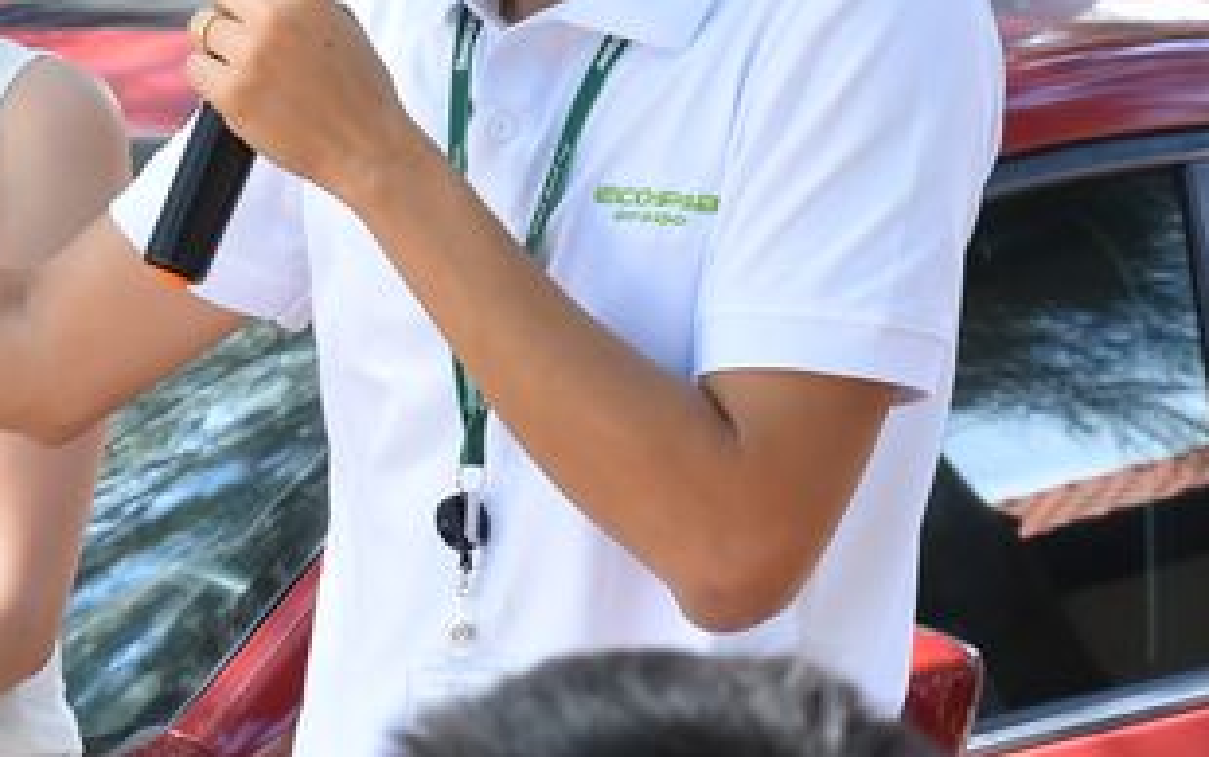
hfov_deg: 7.5
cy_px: 443
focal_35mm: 276
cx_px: -655
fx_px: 9097
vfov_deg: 4.8
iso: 1600
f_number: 9
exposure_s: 1/250
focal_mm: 82
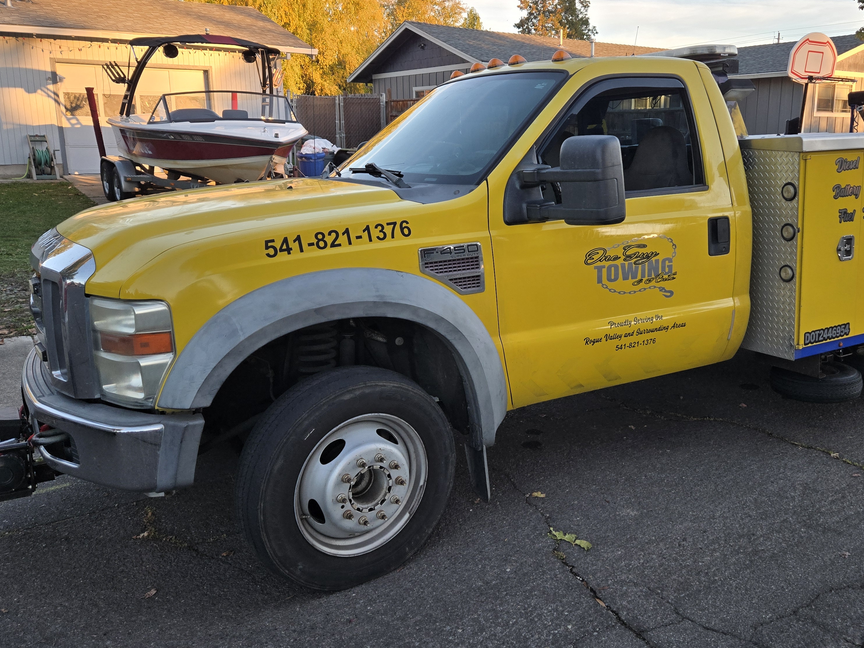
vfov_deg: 45.4
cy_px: 304
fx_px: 774
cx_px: 526
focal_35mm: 31
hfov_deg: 57.8
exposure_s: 1/640
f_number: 1.8
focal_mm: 5.4
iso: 80
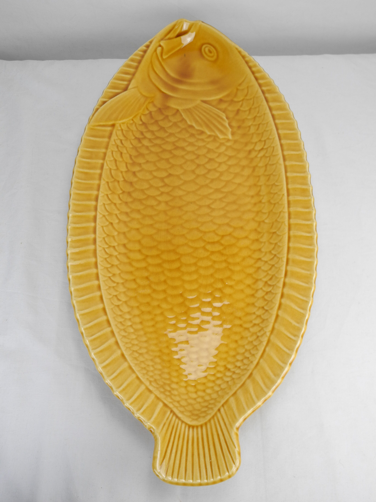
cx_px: 188
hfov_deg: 35.1
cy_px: 251
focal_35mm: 41
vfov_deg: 45.8
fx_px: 594
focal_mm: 8.8
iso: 100
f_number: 3.2
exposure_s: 1/86.5
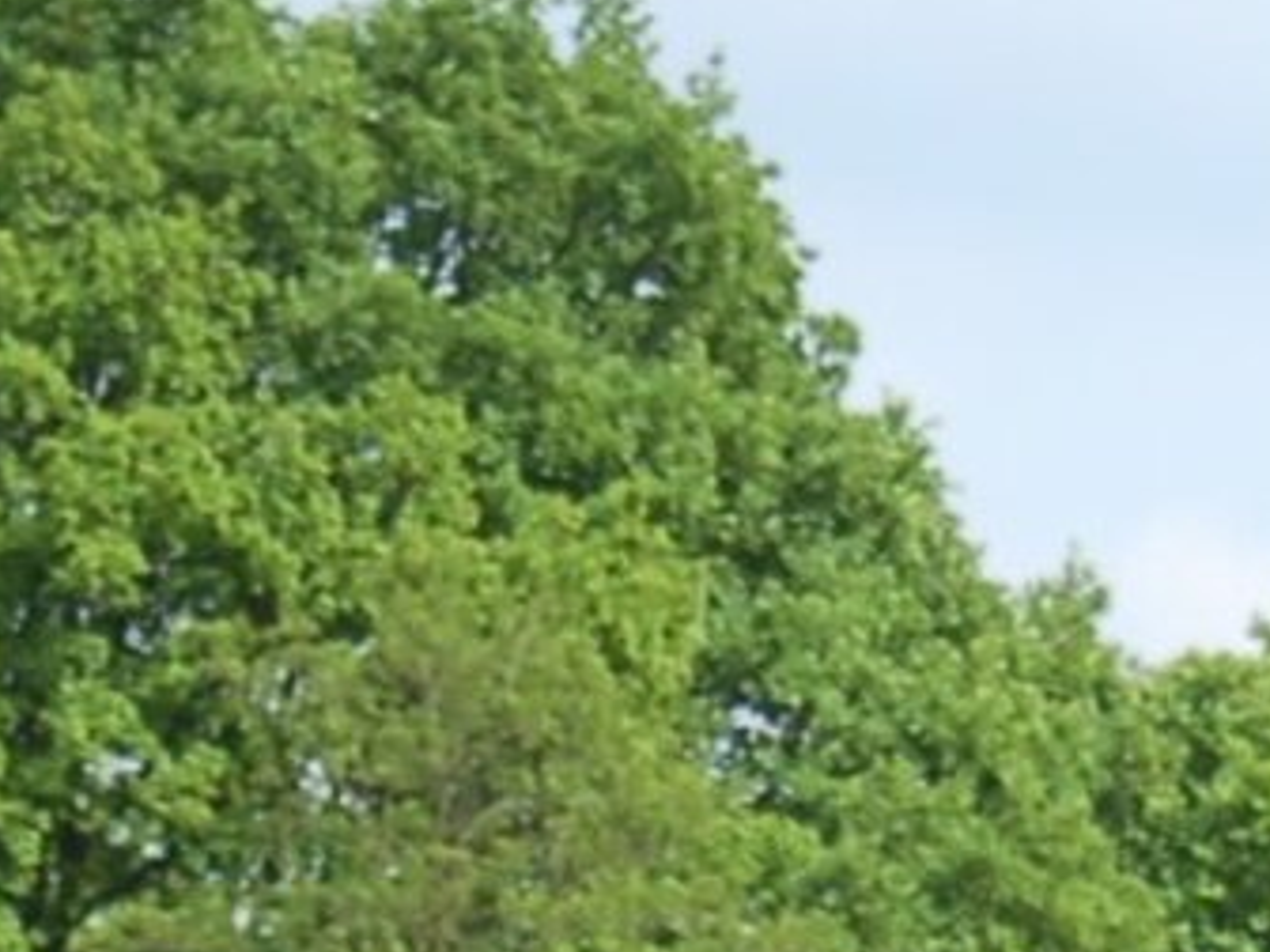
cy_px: 2607
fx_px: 24214
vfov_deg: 2.2
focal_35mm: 660
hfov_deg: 3.0
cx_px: 1667
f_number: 4
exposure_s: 1/1000
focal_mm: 70
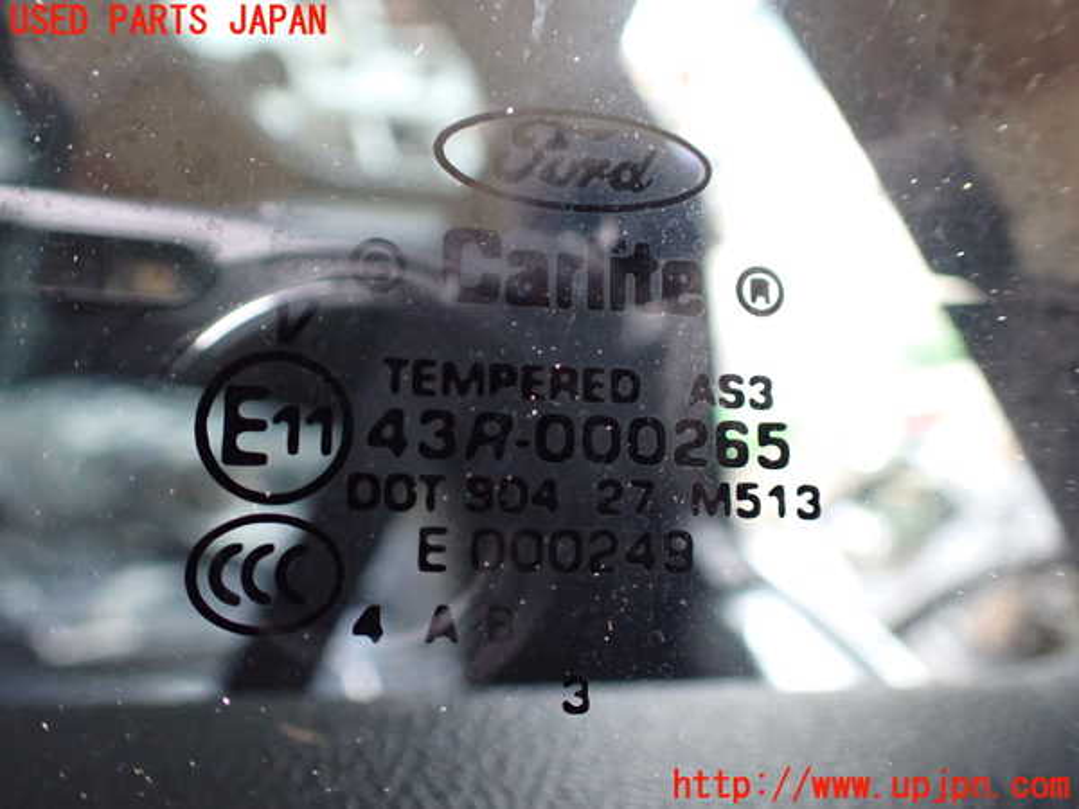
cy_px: 404
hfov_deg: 60.0
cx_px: 540
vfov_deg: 46.8
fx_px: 935
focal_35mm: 30
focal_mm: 5.4
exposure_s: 1/60
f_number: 2.3
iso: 800
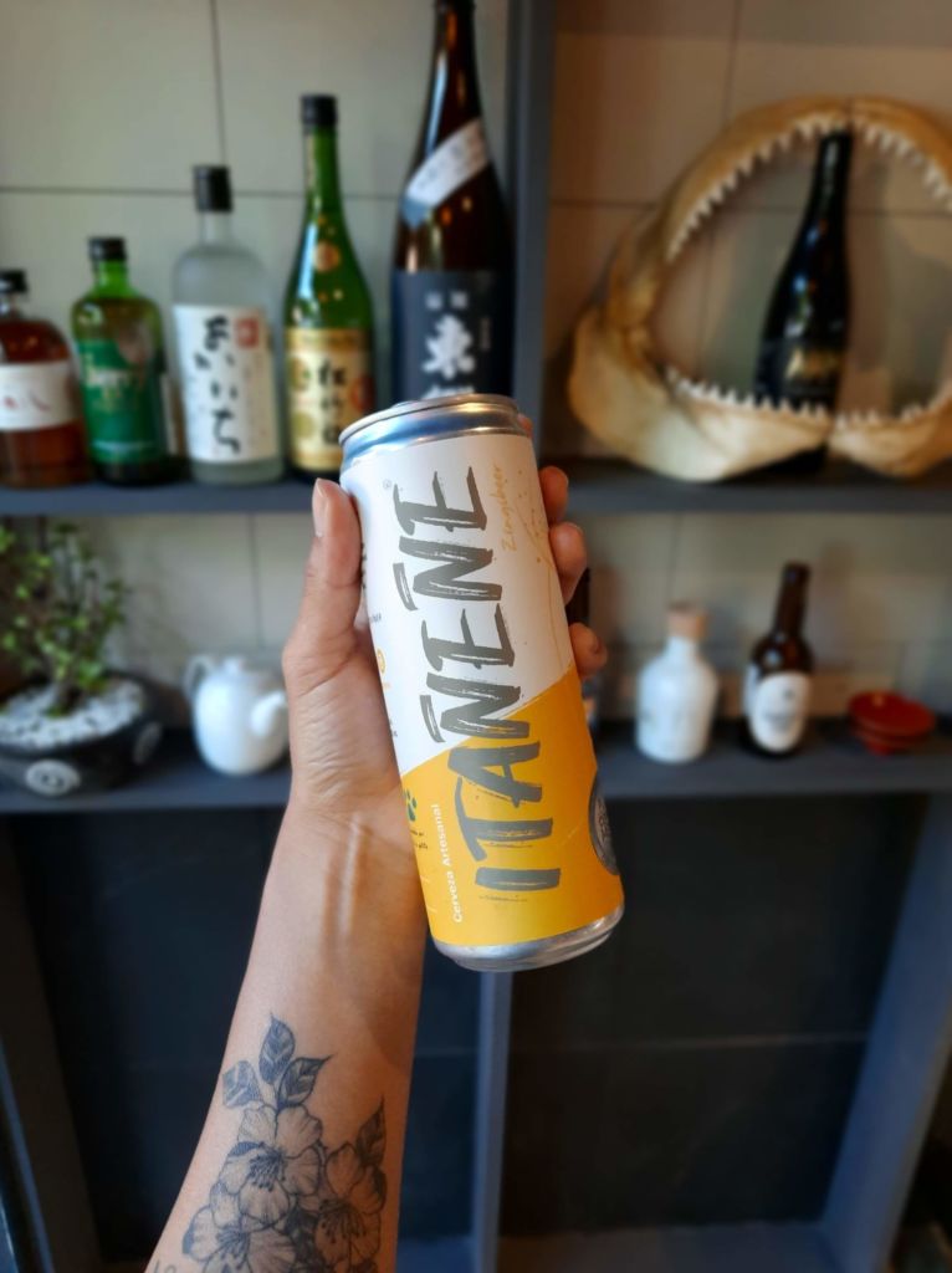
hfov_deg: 54.8
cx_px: 476
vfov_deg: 69.4
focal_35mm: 25
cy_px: 636
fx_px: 918
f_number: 2
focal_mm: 4.6
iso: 400
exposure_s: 1/60
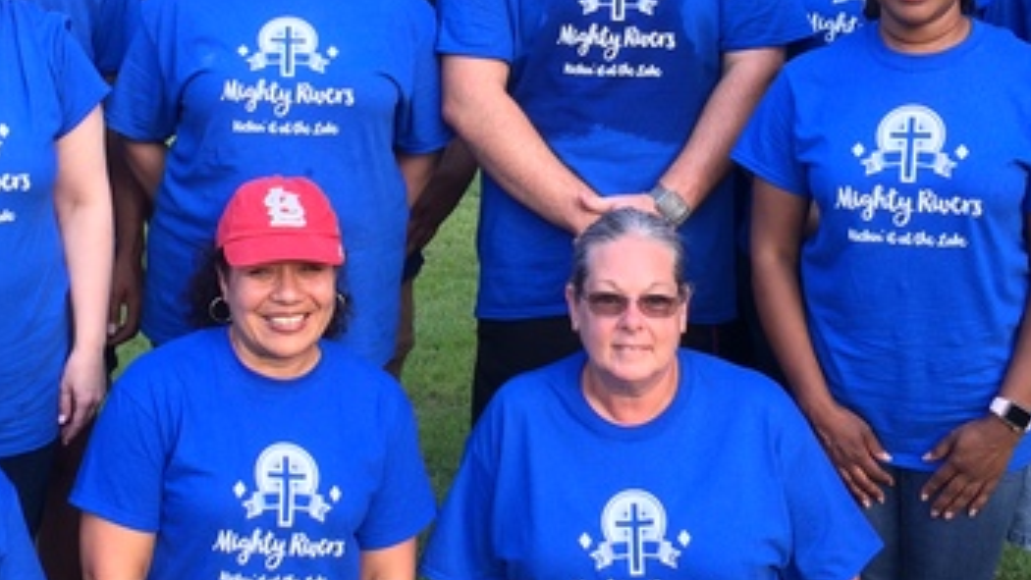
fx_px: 1777
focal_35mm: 65
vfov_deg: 18.4
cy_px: 118
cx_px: 365
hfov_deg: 32.1
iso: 32
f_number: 2.2
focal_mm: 4.15
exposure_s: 1/120
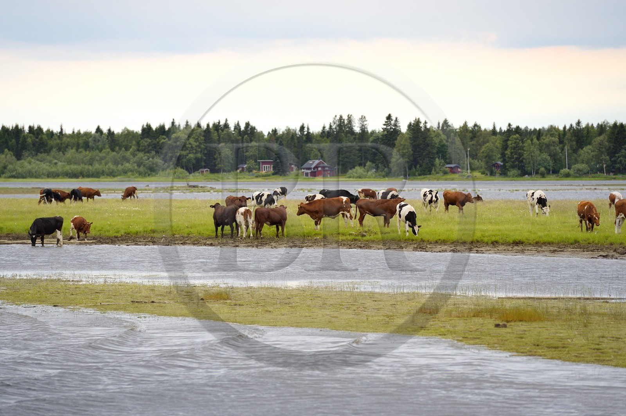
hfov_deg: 10.3
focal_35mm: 200
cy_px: 208
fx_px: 3475
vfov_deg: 6.9
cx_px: 313
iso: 800
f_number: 5
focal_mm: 200
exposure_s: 1/250
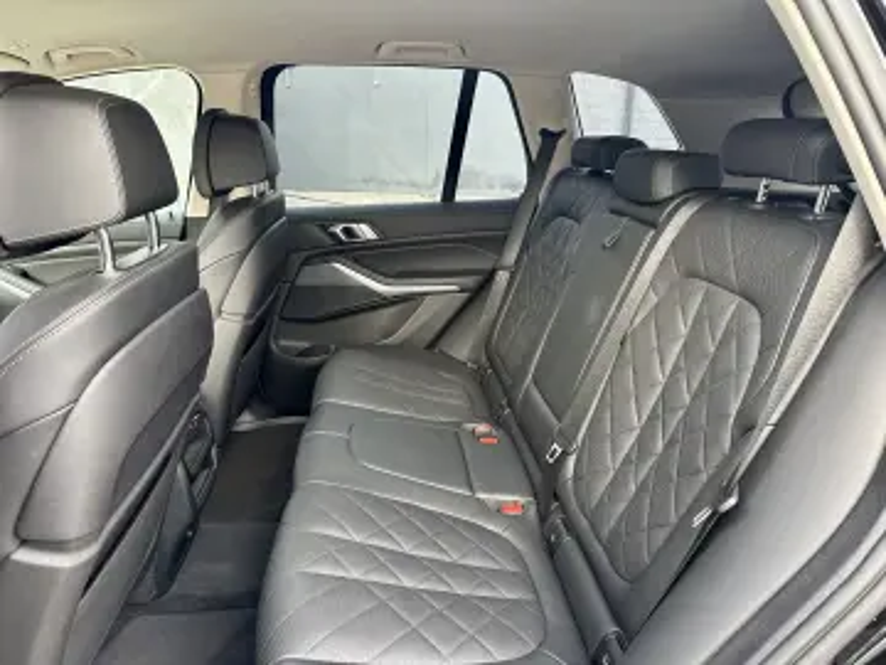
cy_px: 332
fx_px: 614
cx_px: 443
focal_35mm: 24
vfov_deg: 56.8
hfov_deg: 71.6
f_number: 1.78
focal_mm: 6.86
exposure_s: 1/121
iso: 160
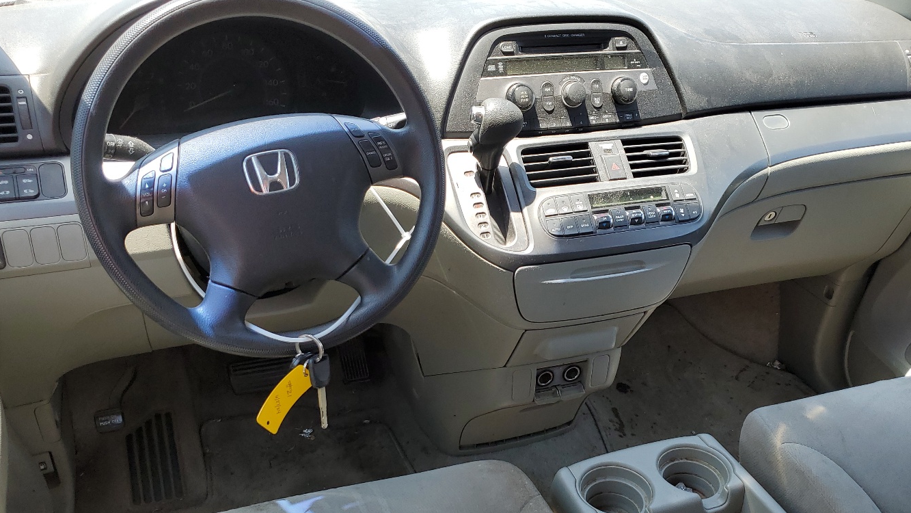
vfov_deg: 34.0
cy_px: 377
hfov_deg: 58.0
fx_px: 821
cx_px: 479
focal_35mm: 34
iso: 50
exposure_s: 1/370
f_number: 1.5
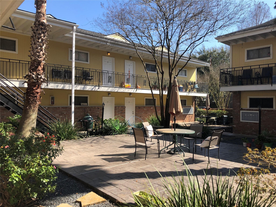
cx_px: 138
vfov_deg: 49.7
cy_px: 104
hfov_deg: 63.4
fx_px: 223
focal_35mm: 28
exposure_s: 1/827
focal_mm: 3.99
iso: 20
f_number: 1.8
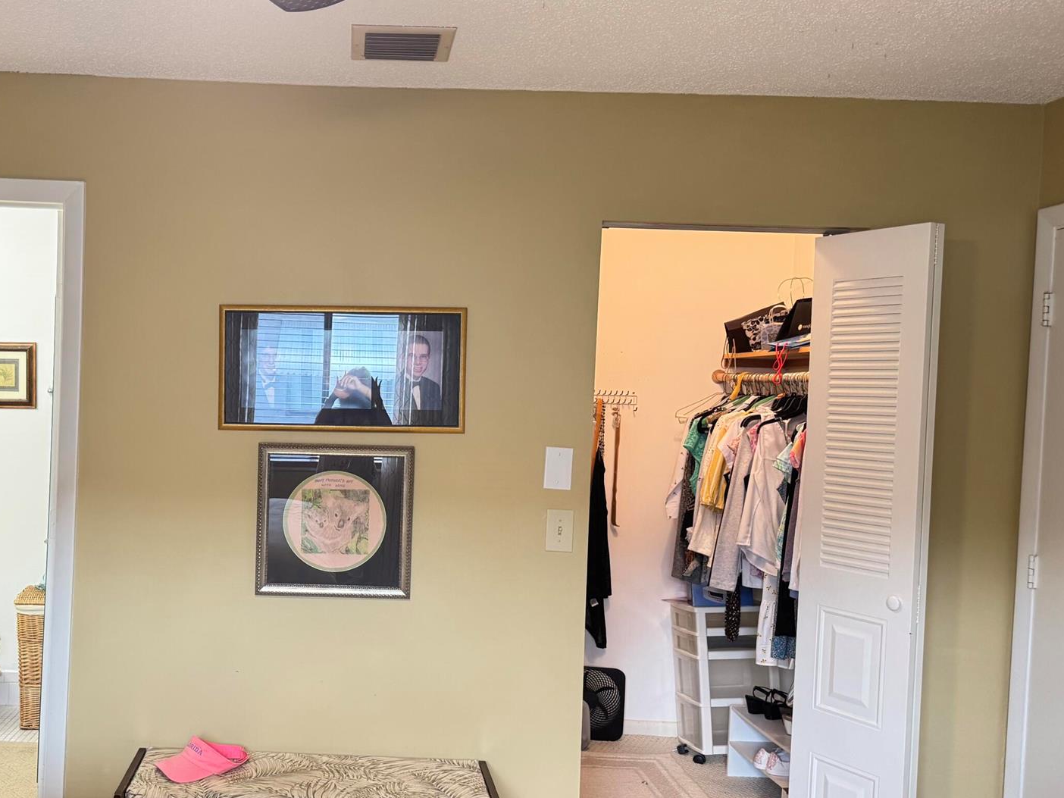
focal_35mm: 35
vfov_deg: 40.7
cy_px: 412
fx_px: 1076
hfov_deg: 51.3
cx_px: 329
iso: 320
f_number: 1.78
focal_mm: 6.76
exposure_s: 1/59
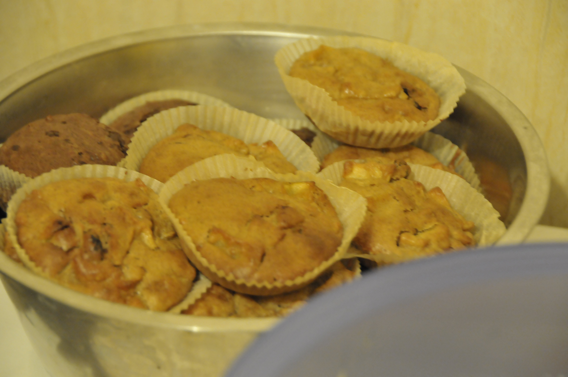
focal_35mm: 165
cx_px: 284
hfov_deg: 12.5
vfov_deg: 8.3
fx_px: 2600
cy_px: 188
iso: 1600
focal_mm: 110
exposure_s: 1/5
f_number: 5.6
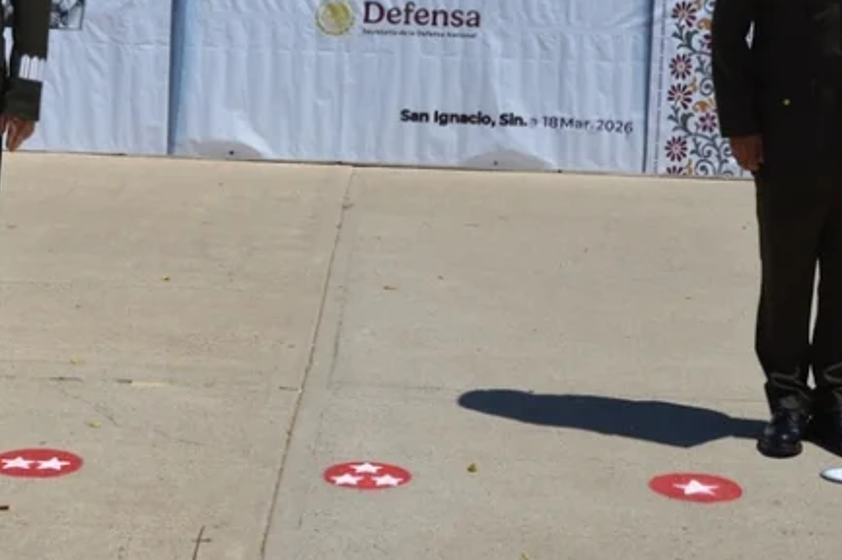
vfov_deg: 18.6
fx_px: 1683
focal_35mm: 72
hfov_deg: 28.1
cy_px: 69
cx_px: 404
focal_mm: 26
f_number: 8
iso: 100
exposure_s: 1/320
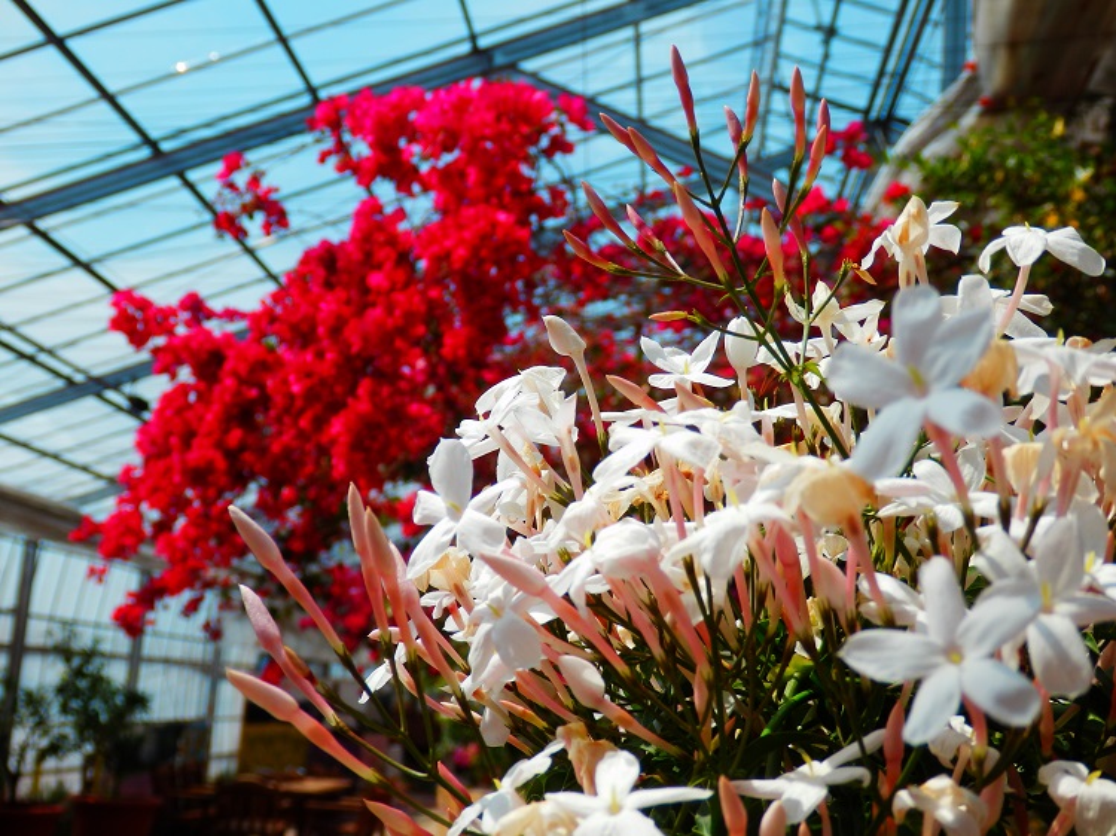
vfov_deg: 32.2
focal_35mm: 45
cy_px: 418
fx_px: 1450
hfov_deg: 42.1
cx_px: 558
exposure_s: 1/160
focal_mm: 8
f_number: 10.8
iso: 80
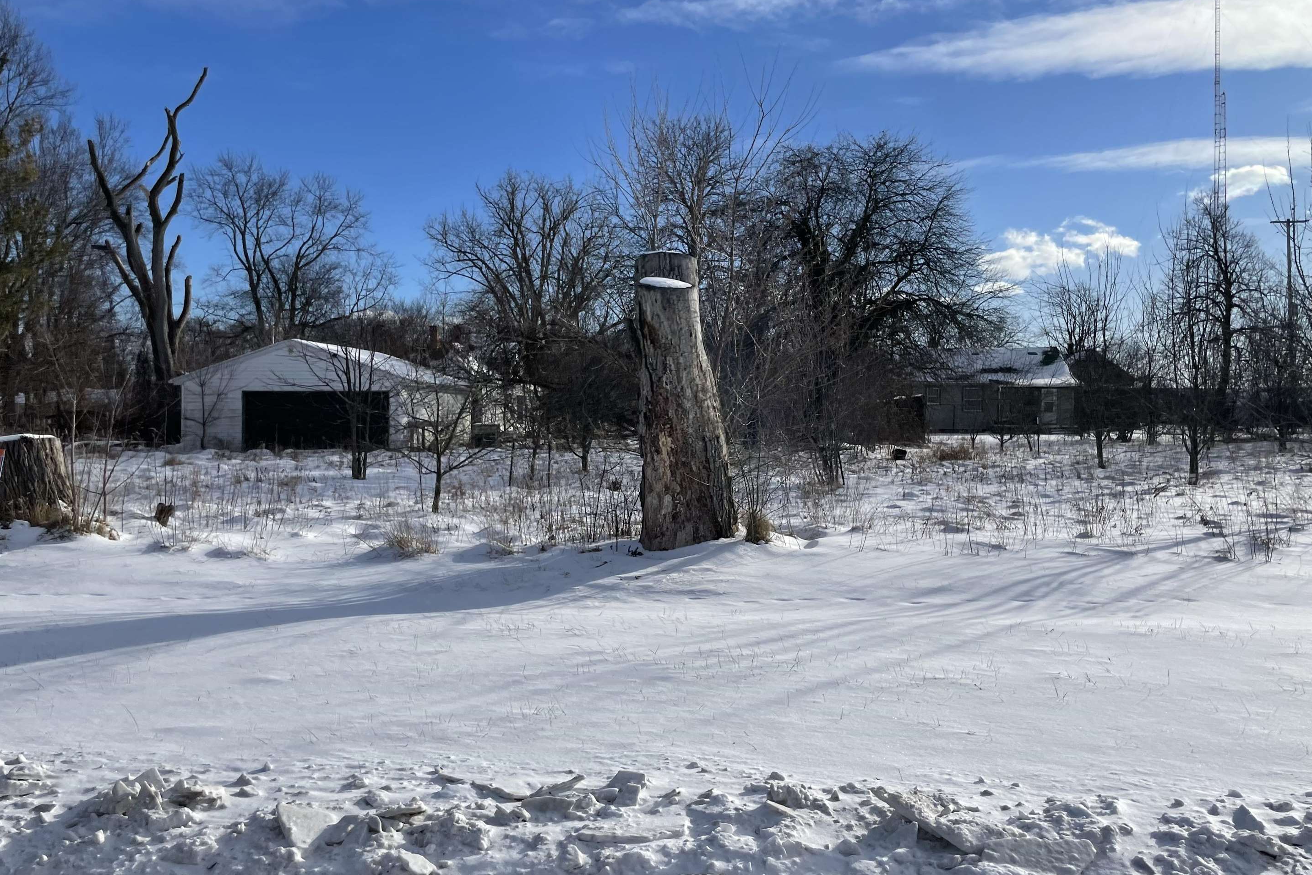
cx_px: 688
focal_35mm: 29
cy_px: 408
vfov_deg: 44.9
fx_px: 1057
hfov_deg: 63.6
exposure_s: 1/7299
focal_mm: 4.2
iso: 32
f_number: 1.6
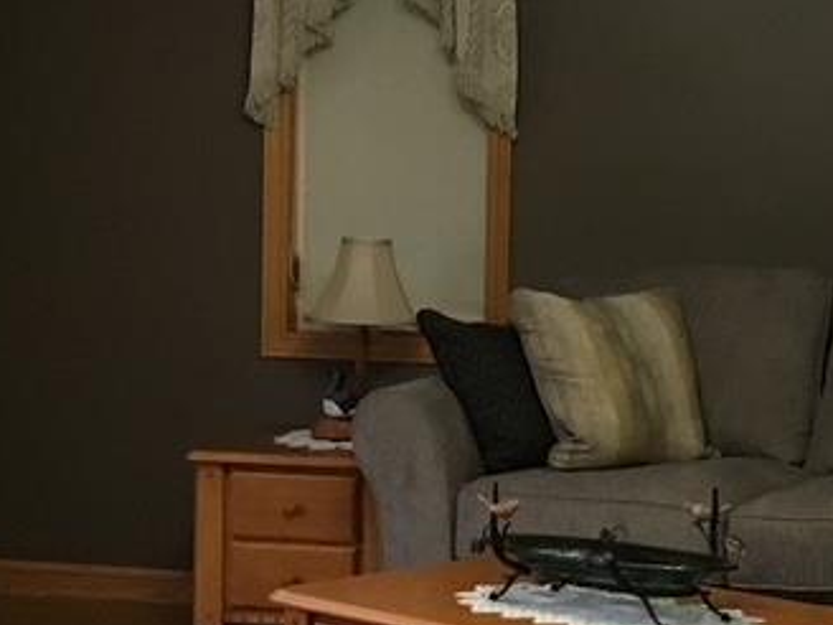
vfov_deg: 13.1
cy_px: 318
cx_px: 620
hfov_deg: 17.3
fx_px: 2719
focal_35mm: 113
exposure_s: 1/30
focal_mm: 4.15
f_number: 2.2
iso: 160
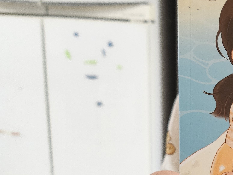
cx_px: 296
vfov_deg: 23.6
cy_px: 113
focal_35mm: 62
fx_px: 417
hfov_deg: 26.8
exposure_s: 1/60
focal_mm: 5
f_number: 1.8
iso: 640
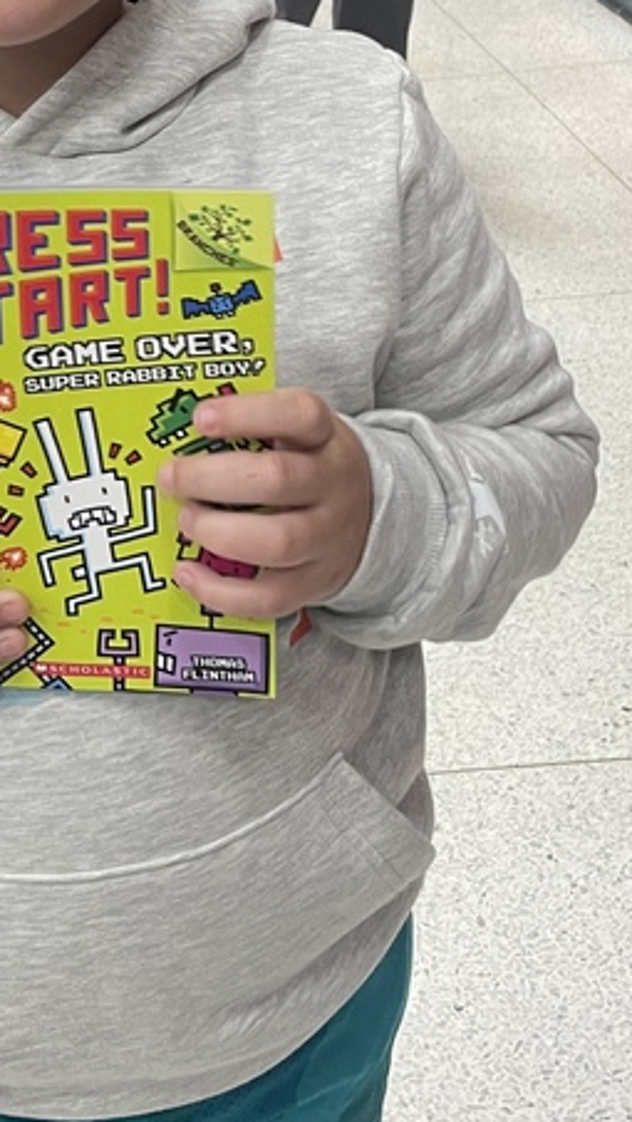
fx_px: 1906
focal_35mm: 64
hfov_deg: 18.2
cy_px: 359
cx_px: -32
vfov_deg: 32.5
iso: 100
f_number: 1.6
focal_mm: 4.2
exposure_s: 1/60
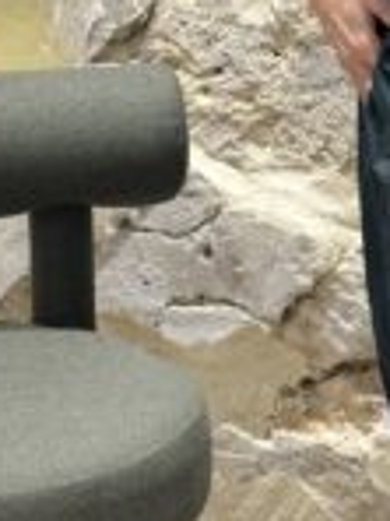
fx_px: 2929
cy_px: 32
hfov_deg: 7.6
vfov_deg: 10.1
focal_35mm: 195
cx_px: 348
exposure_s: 1/50
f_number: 1.78
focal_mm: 6.86
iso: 200
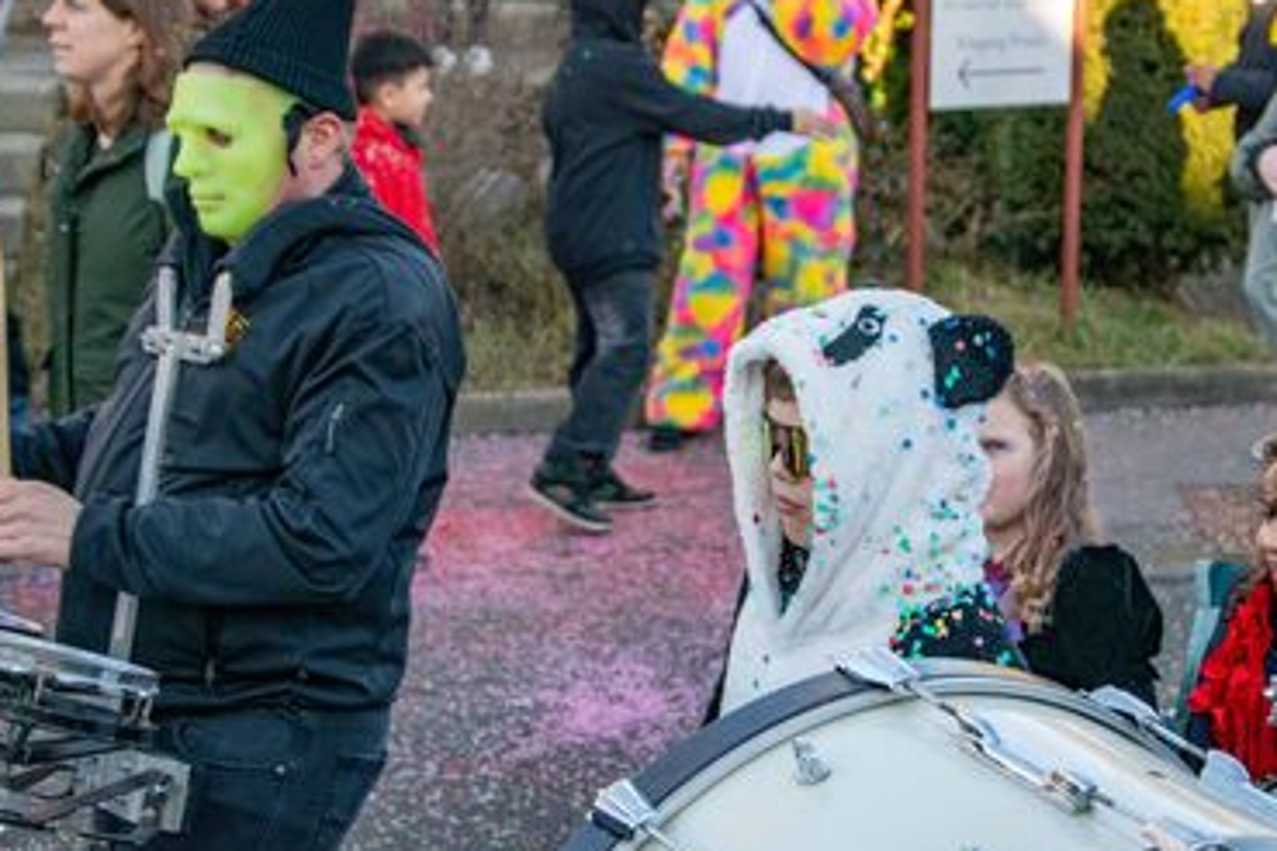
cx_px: 827
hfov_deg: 20.6
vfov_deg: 13.9
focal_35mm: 99
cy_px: 467
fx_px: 3502
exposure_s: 1/800
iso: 800
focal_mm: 45
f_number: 4.8
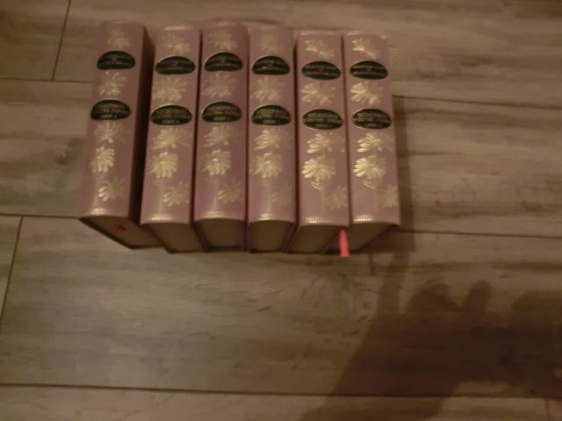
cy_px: 210
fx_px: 390
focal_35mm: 24
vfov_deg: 56.8
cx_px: 281
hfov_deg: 71.6
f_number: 3
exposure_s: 1/8
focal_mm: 4.24
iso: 800
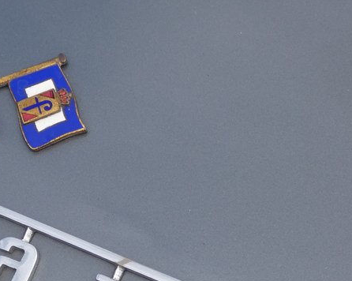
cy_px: 208
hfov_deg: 11.5
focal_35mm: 166
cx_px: 2
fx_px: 1728
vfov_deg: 9.3
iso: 80
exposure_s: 1/400
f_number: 4.4
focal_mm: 13.3
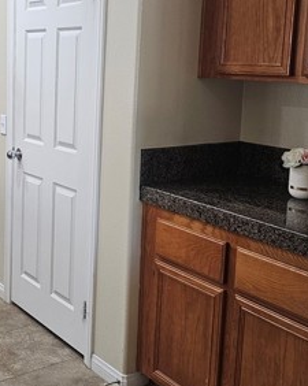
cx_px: 62
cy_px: 144
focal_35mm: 51
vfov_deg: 36.5
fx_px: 582
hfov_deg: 29.0
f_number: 1.7
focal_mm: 6.3
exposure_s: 1/120
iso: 320
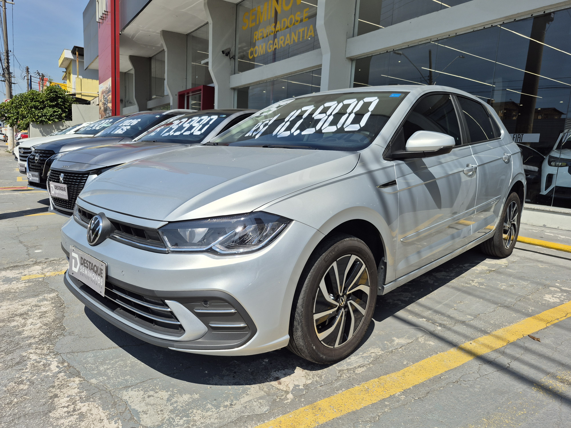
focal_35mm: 23
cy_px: 214
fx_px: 379
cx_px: 286
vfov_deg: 58.9
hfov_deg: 73.9
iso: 25
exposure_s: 1/2560
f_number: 1.8
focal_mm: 5.4
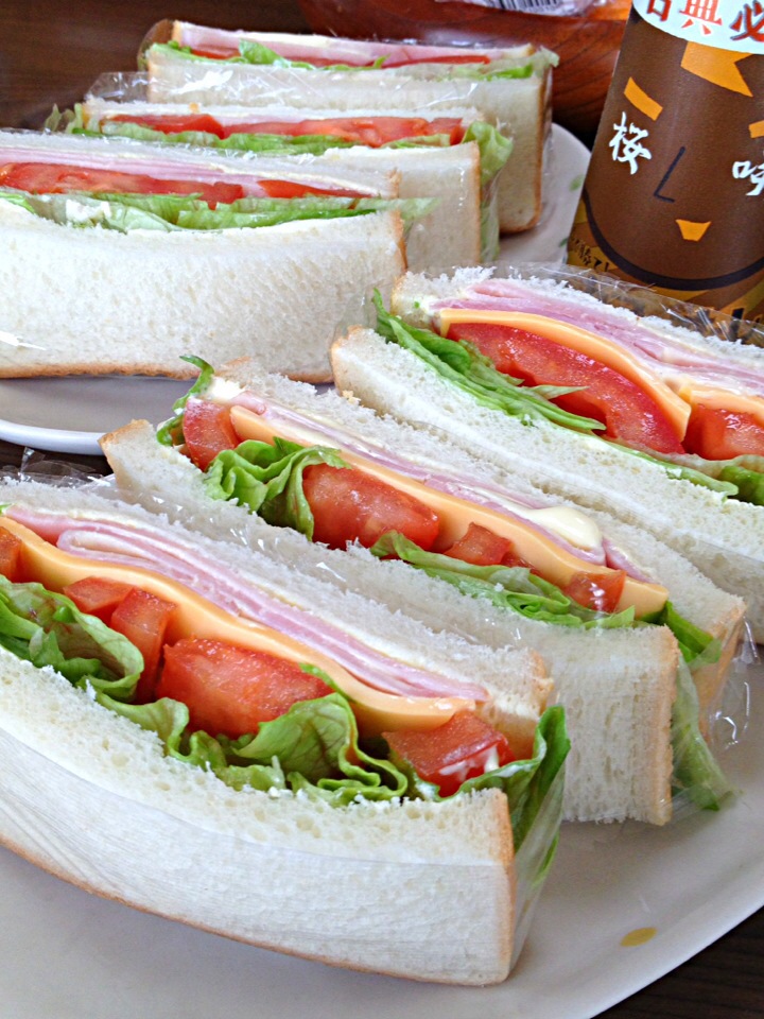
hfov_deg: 40.7
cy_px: 510
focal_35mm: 35
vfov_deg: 52.6
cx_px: 382
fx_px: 1030
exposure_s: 1/120
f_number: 2.4
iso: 64
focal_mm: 4.28
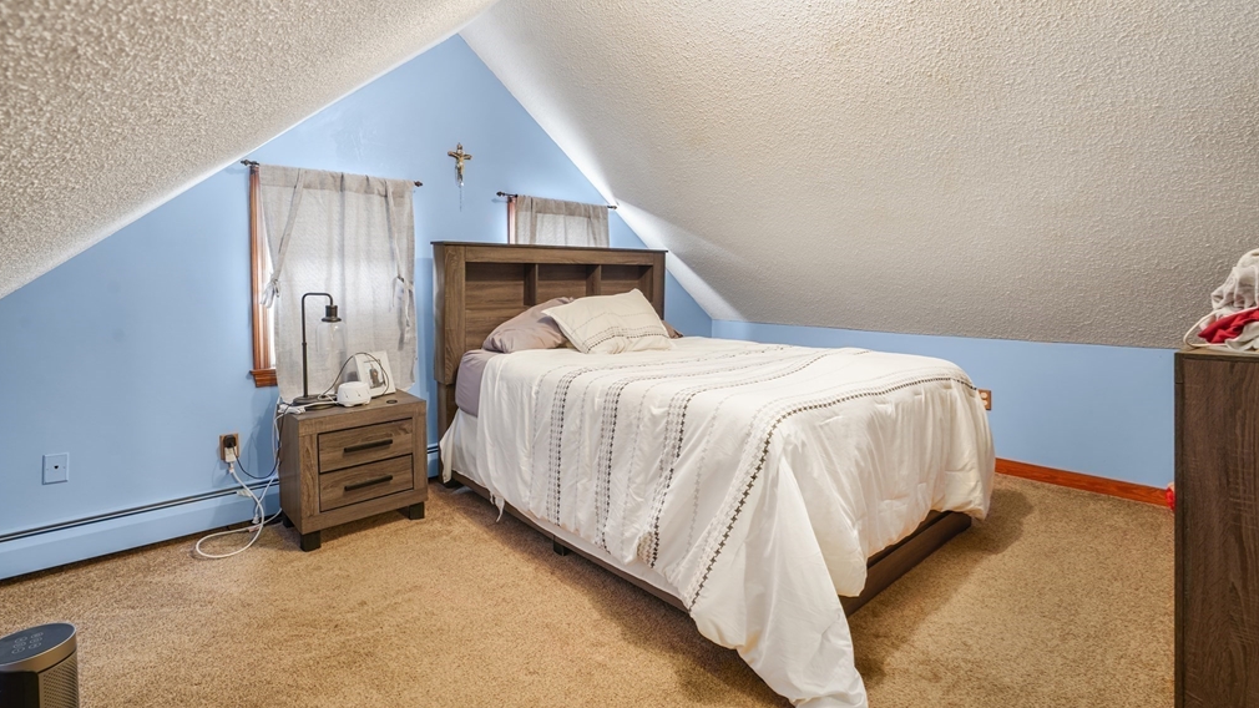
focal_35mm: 17
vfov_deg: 63.6
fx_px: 567
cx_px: 634
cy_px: 304
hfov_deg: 95.9
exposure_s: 4
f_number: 8
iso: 100
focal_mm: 16
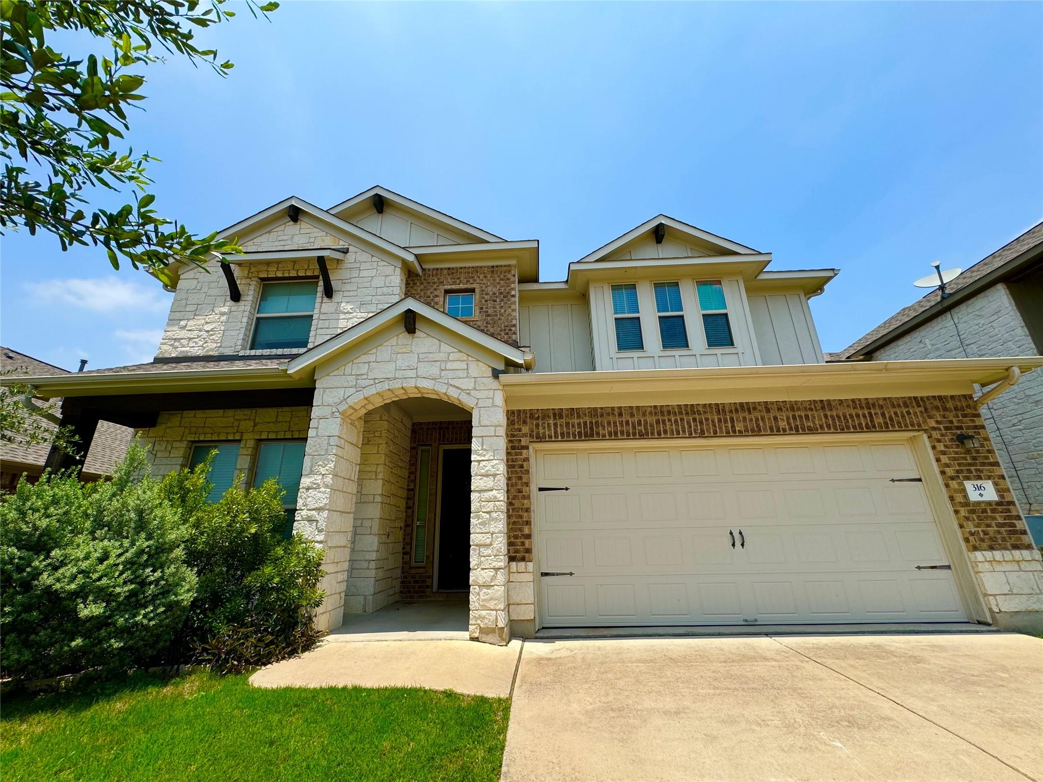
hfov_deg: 102.1
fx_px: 422
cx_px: 522
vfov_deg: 85.7
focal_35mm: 14
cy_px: 391
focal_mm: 2.22
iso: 50
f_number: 2.2
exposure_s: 1/1672
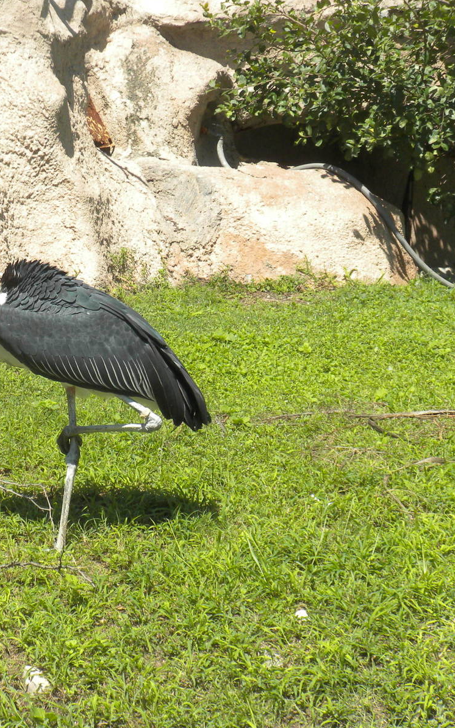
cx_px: -17
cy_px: 364
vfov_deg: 12.4
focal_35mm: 169
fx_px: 3354
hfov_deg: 7.7
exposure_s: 1/471
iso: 90
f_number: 5.1
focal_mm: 21
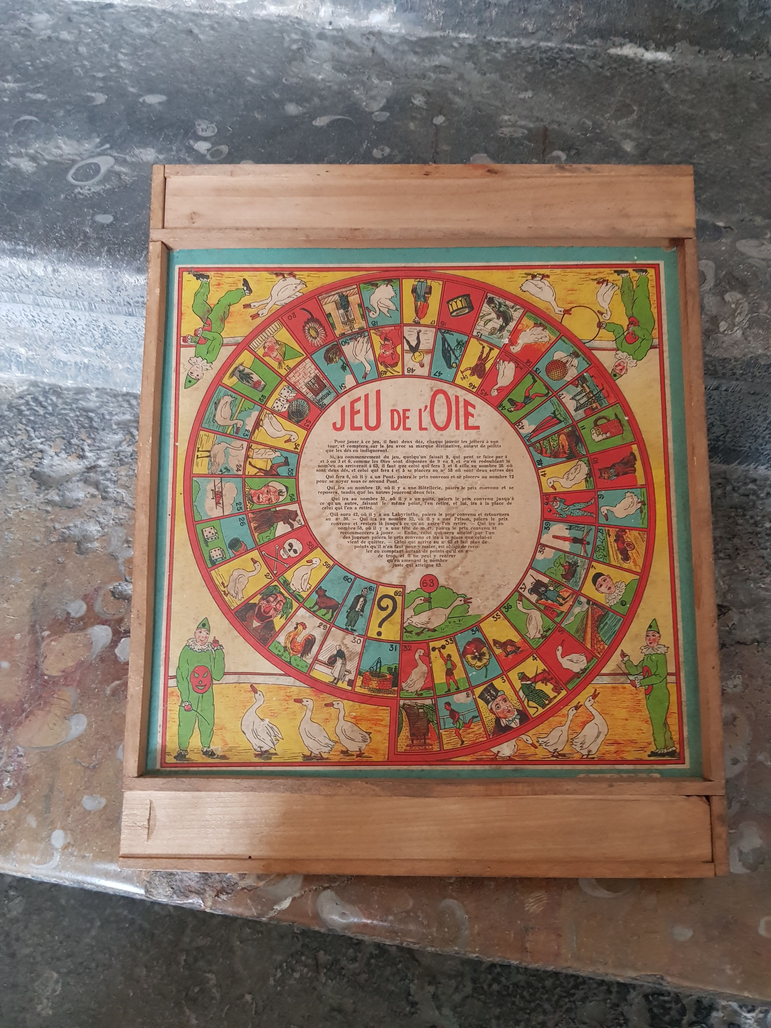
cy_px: 514
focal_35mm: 26
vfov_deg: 67.3
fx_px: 772
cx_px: 386
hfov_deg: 53.1
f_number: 1.7
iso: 250
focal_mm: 4.2
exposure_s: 1/10
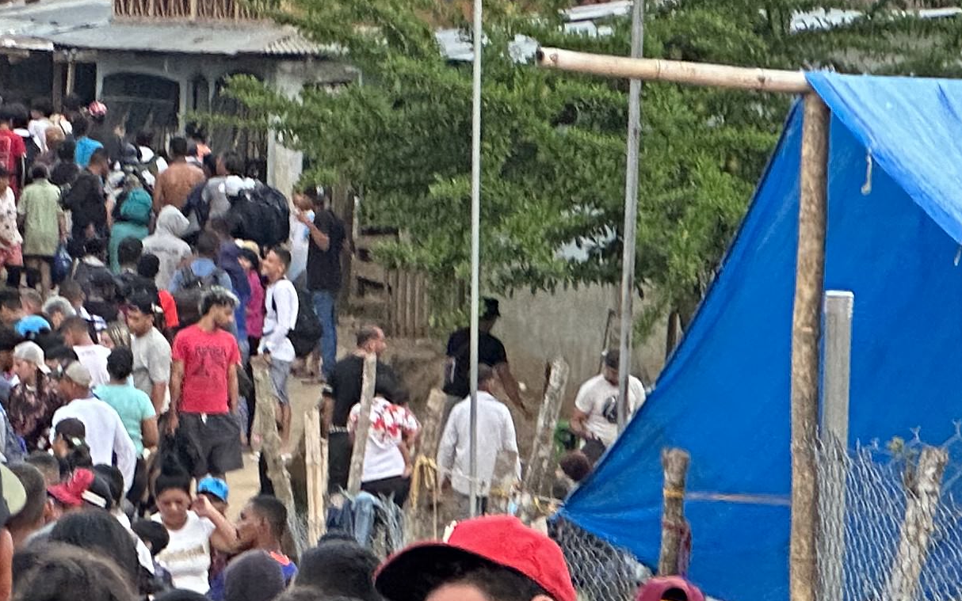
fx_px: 7106
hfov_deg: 7.7
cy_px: 827
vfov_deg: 4.8
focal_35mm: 271
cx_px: -67
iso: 200
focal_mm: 9
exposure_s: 1/99
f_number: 2.8
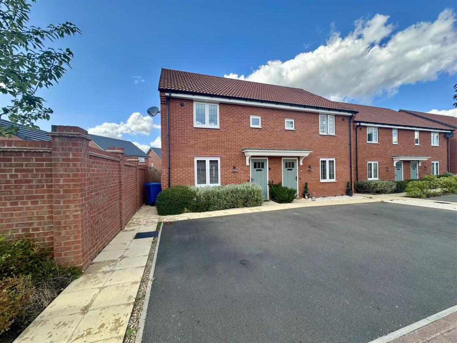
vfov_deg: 85.7
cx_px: 228
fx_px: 185
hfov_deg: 102.1
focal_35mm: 14
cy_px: 172
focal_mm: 2.22
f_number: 2.2
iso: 40
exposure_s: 1/527
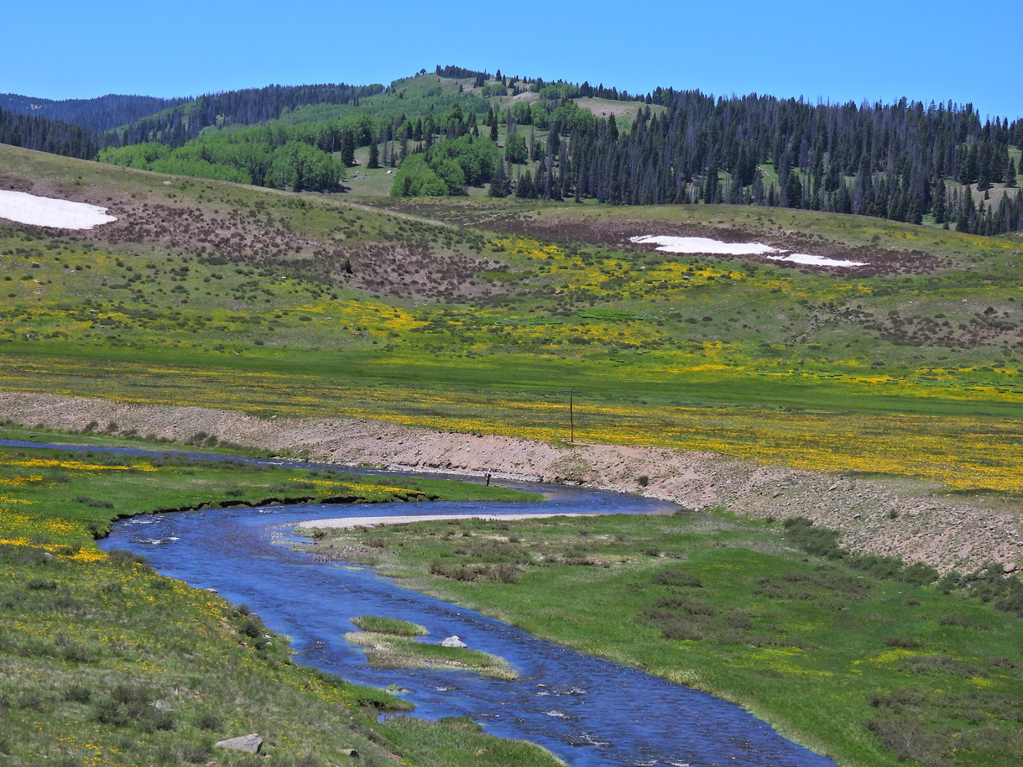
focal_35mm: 84
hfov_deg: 23.3
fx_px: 2482
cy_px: 402
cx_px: 491
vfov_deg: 17.6
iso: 100
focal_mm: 14.3
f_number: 3.5
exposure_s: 1/1600
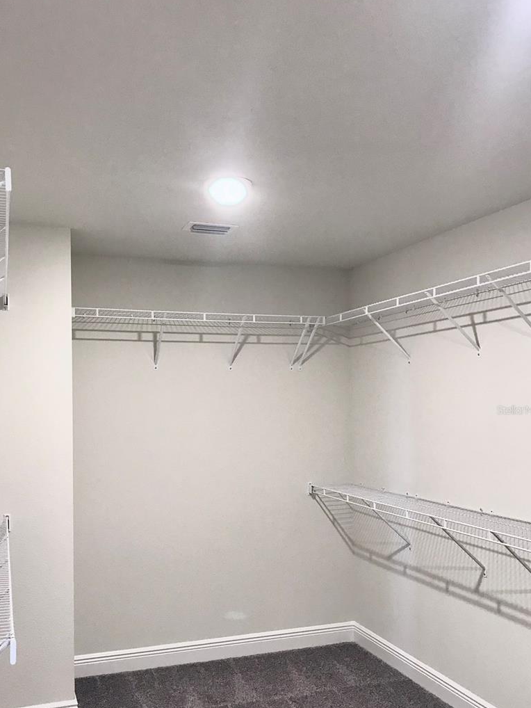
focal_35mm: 33
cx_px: 234
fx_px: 675
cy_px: 410
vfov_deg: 55.1
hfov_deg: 42.9
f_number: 1.8
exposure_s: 1/20
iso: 40
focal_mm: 3.99
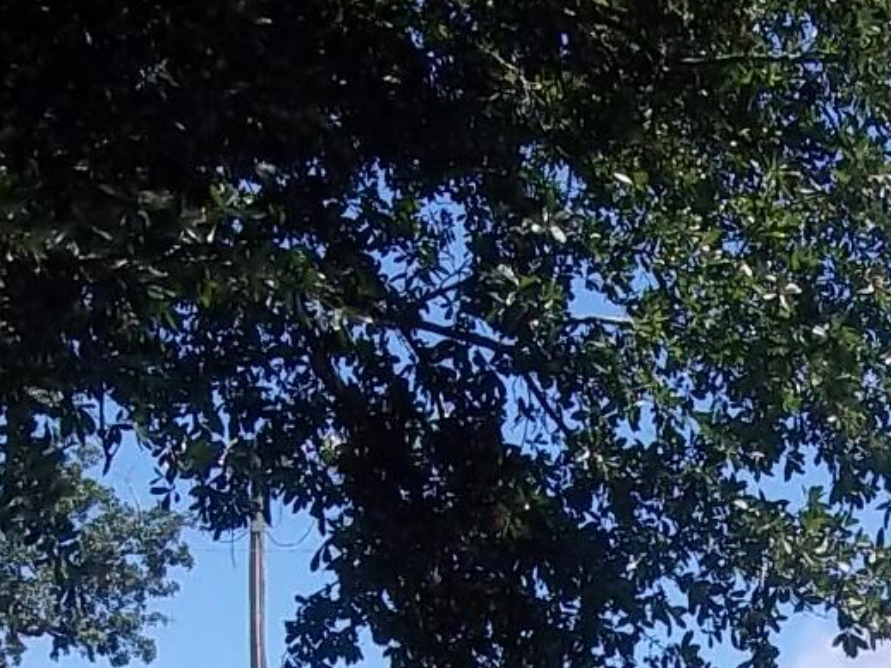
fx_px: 3654
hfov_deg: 13.8
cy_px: 1077
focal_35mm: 142
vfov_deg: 10.0
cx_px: 766
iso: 80
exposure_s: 1/200
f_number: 8
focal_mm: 6.5
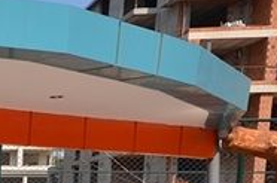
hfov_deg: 18.9
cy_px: 253
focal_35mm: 82
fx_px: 629
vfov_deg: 15.6
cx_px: -226
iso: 100
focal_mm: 14
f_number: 9
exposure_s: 1/250
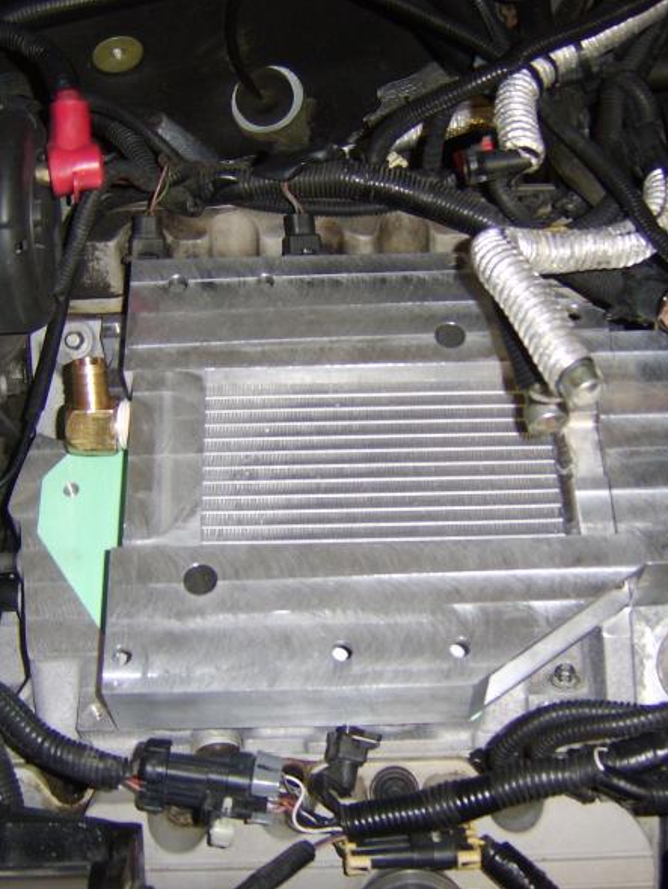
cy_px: 451
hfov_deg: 34.4
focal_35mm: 42
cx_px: 338
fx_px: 1080
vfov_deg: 44.8
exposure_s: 1/30
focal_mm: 8.13
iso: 141
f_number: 2.7
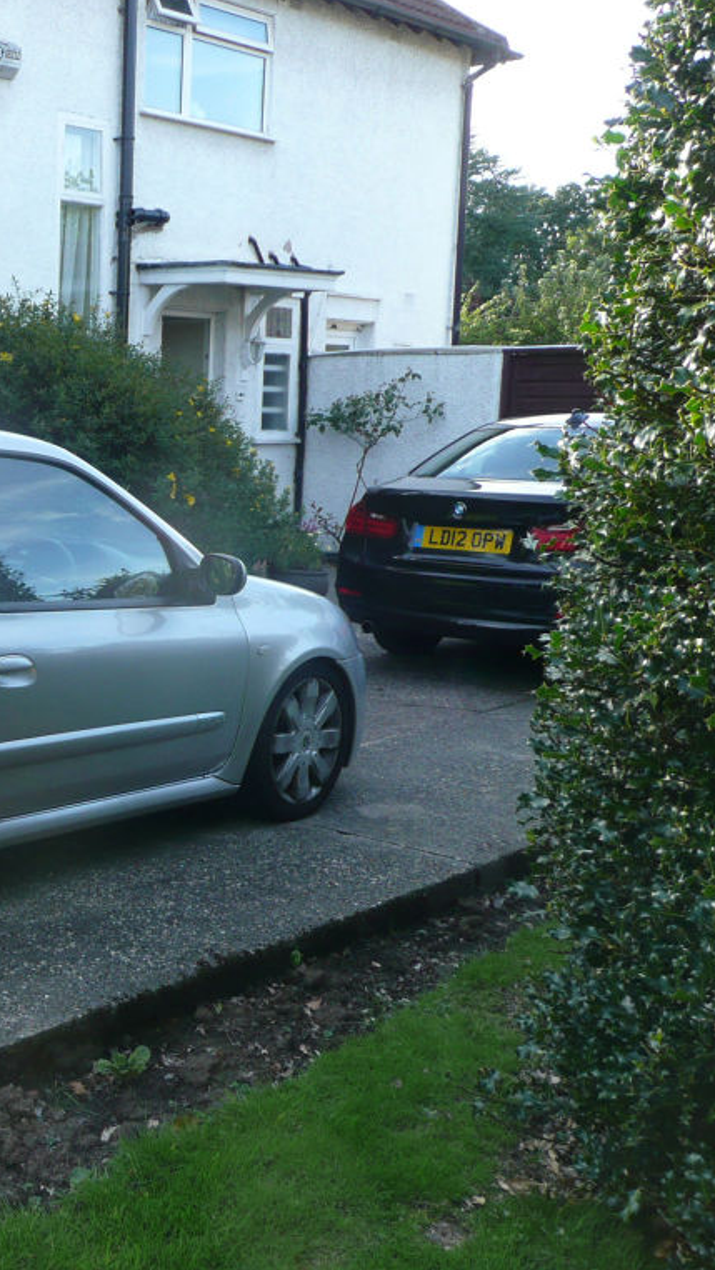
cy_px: 632
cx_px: -110
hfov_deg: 26.3
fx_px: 1381
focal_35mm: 41
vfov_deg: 49.4
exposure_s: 1/100
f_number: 3.3
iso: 100
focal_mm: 4.6
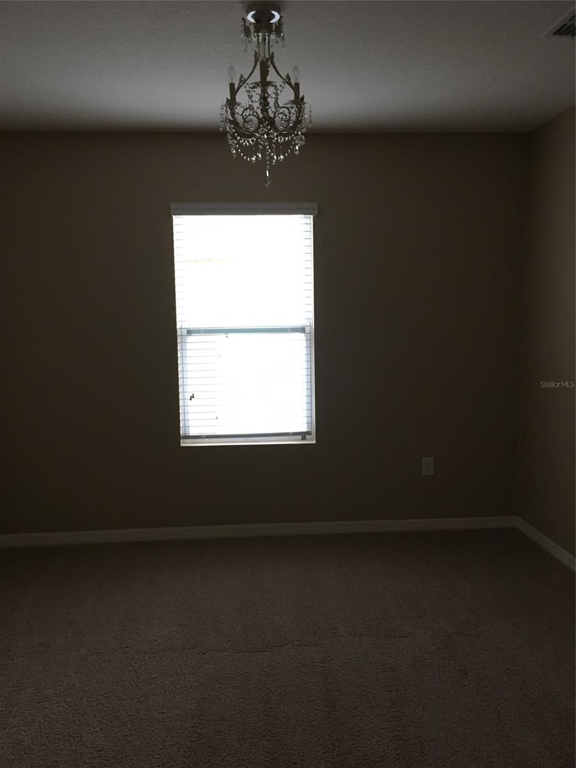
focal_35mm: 29
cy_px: 384
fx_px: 643
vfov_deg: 61.7
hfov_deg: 48.2
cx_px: 288
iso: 125
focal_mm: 4.15
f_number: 2.2
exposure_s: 1/30
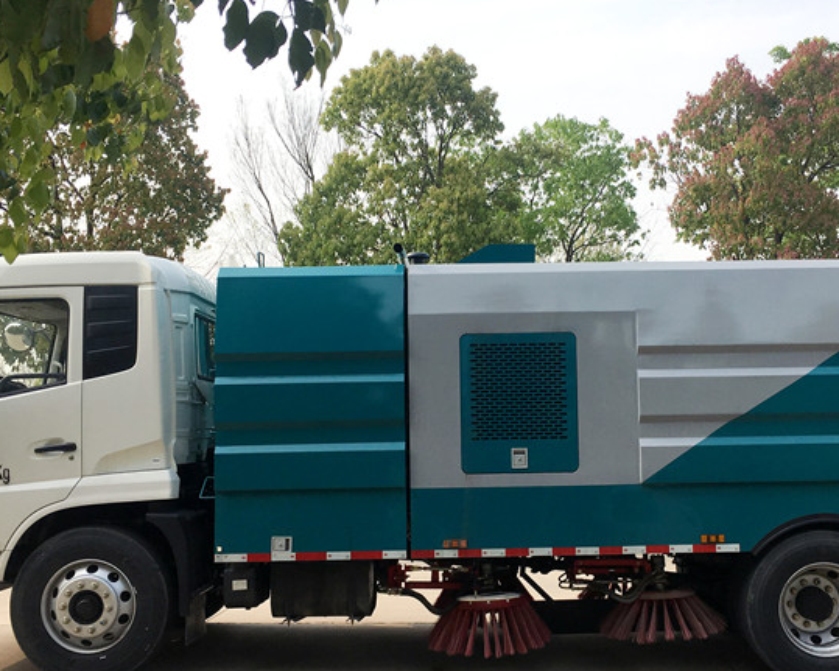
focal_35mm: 42
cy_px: 369
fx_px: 1043
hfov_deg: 43.7
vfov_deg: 35.6
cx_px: 493
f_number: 2.2
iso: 25
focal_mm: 4.15
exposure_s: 1/1241
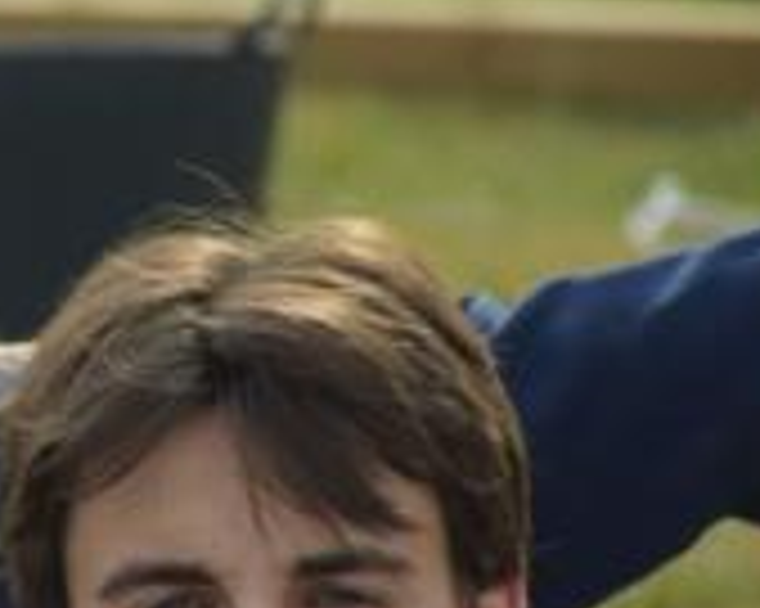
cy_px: 653
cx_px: -211
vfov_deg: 2.7
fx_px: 13106
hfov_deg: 3.3
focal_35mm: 583
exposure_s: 1/500
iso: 280
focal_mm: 140
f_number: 5.6
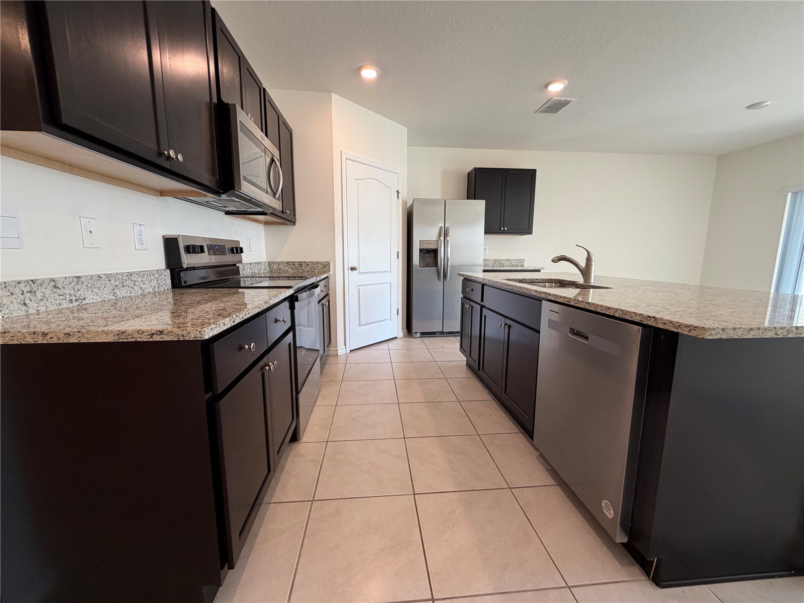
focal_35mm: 14
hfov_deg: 102.1
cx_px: 402
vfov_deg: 85.7
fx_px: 325
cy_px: 302
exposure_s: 1/120
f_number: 2.2
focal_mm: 2.22
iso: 200
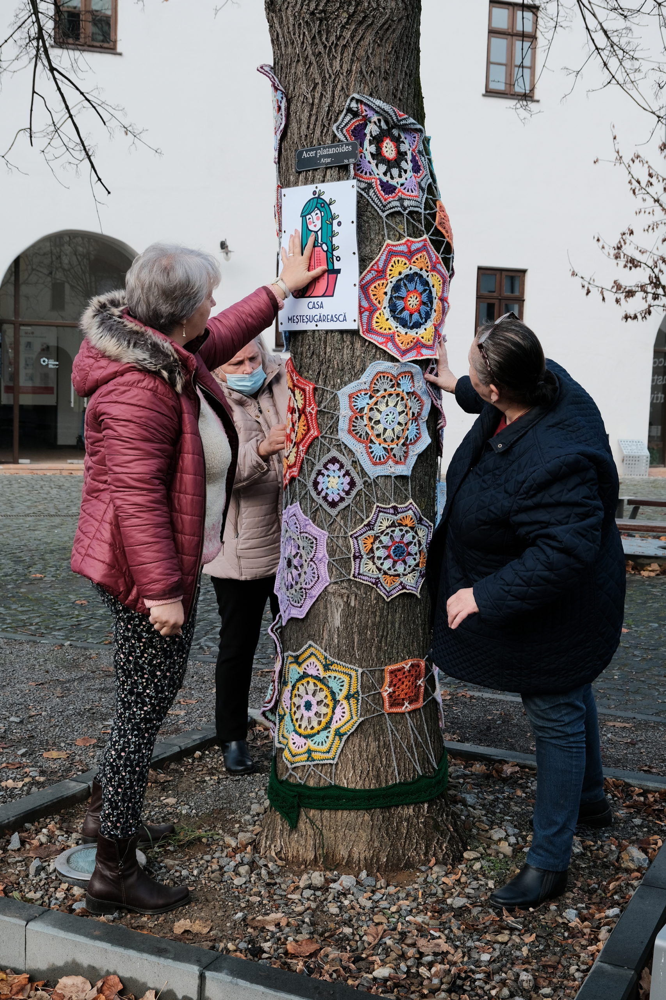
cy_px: 500
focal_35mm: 41
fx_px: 1138
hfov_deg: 32.6
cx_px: 333
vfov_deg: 47.4
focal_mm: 27.5
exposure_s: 1/150
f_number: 5.6
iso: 320
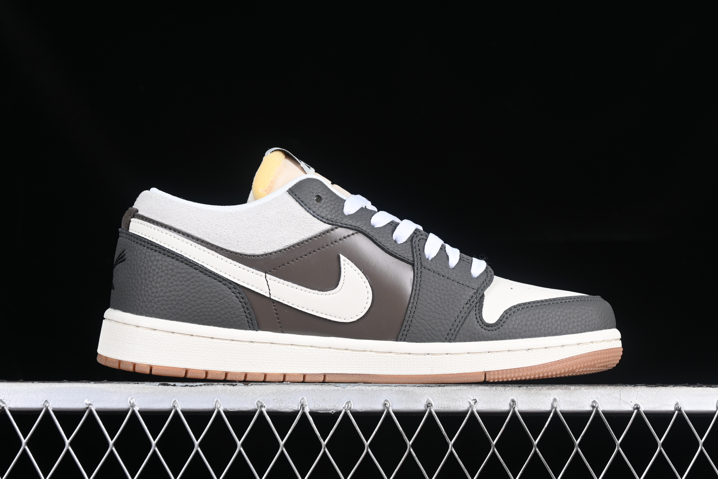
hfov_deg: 27.0
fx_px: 1496
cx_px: 359
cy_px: 240
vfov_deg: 18.2
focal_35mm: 75
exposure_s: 1/80
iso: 160
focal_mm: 50
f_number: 7.1
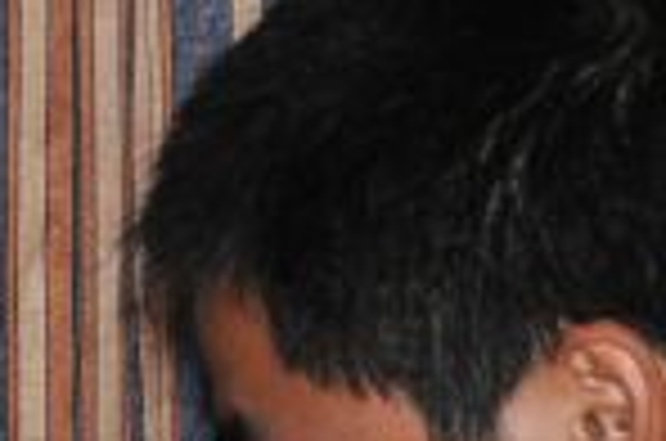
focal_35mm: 439
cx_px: 1305
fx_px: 8104
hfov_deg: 4.6
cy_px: 144
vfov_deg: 3.1
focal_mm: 62
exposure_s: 1/60
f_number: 5.3
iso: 1600
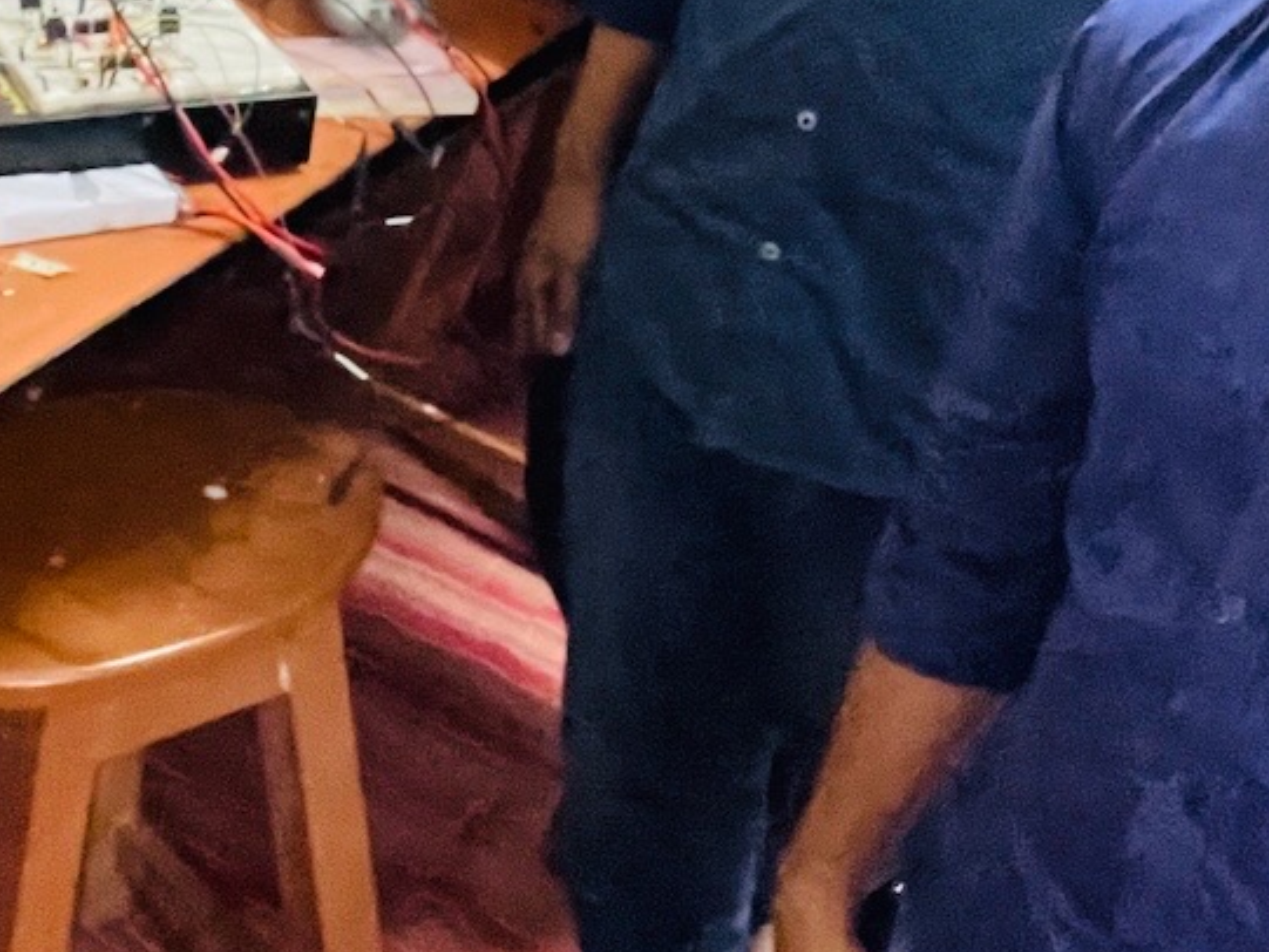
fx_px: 2603
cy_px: -66
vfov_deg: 19.9
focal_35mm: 71
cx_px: 206
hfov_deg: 26.7
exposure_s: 1/17
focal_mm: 2.71
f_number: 2.2
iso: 1000
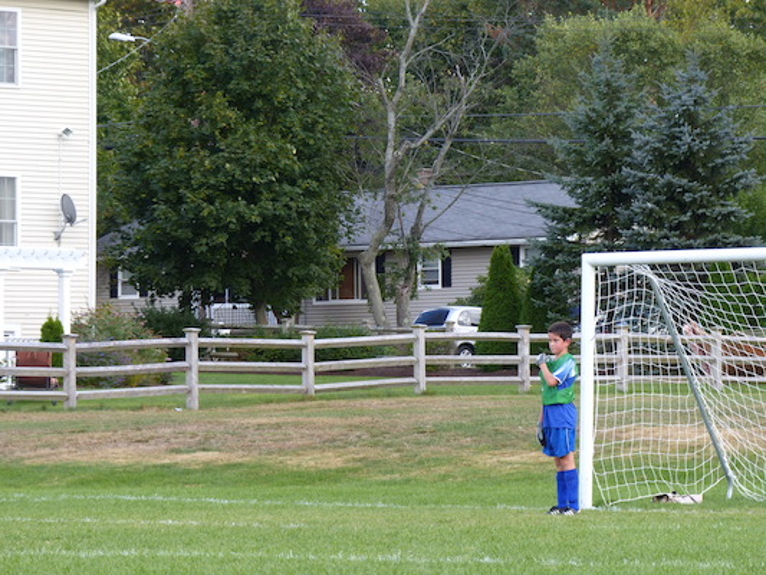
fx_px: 4891
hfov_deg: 9.0
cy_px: 288
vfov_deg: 6.7
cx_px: 383
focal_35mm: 221
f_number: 2.8
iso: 100
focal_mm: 39.8
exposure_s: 1/320
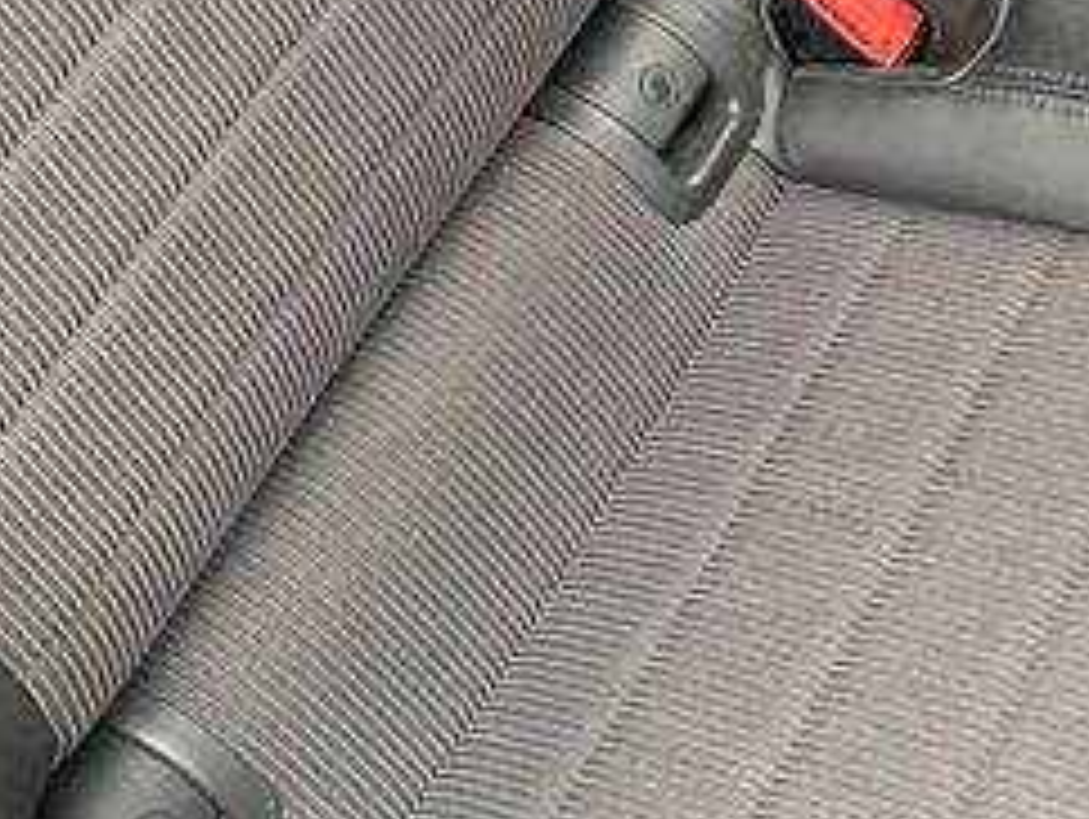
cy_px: -432
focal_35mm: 110
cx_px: 1022
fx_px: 3464
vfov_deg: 12.7
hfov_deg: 17.5
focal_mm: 4.25
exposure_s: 1/60
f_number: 1.8
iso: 160
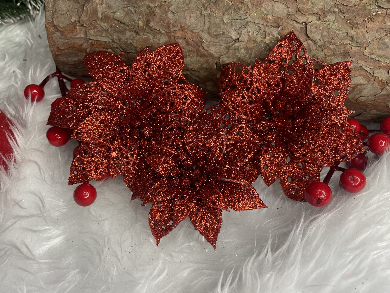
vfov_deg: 51.3
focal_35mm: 27
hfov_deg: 65.3
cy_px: 152
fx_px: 304
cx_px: 202
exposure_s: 1/100
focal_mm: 4.2
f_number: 1.6
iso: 64
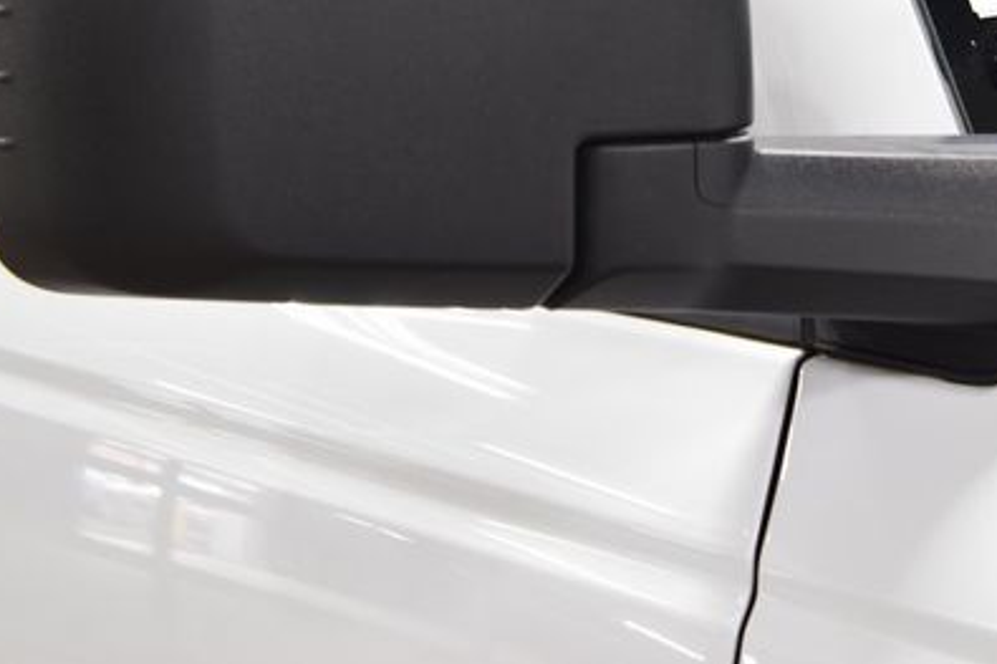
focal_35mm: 107
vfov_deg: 12.7
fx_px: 2962
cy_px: 130
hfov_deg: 19.1
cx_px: 631
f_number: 6.3
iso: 560
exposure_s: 1/15
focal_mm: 44
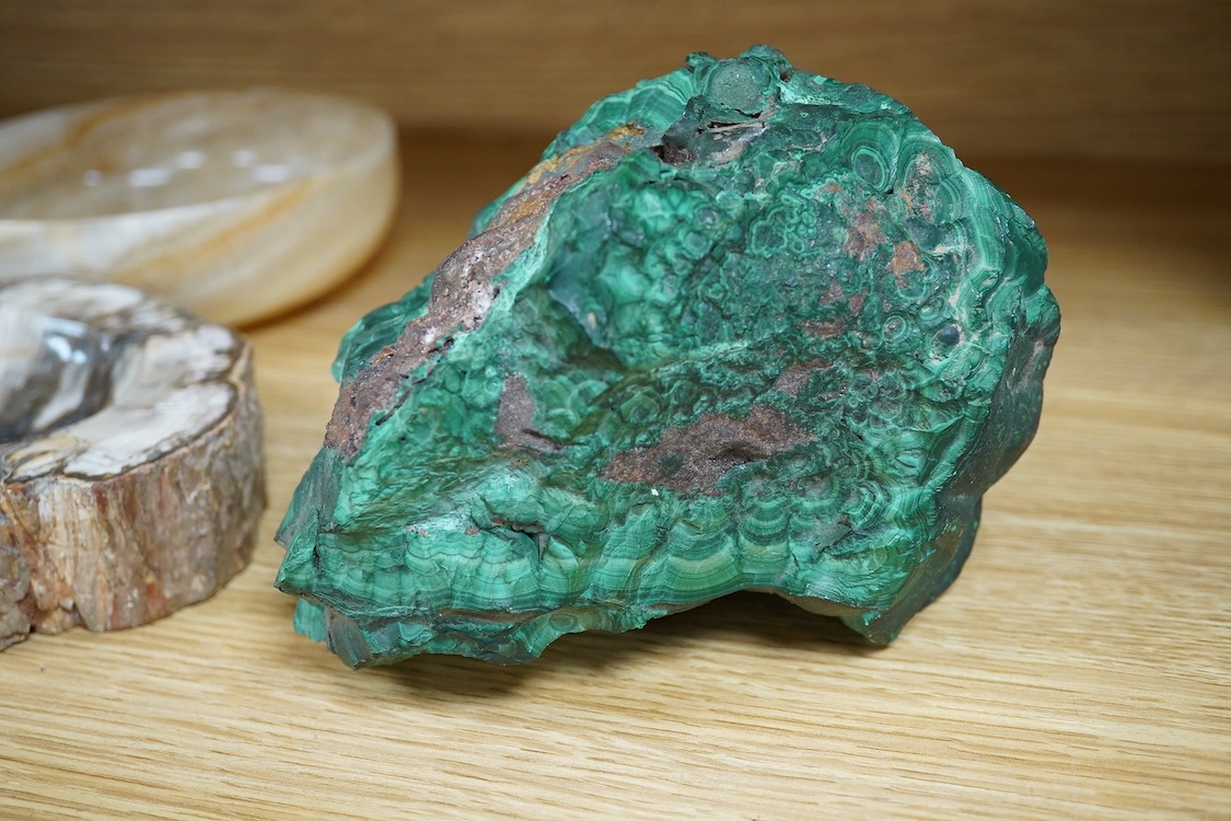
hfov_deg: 43.6
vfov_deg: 29.9
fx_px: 1539
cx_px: 616
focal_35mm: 45
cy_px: 410
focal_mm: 30
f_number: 7.1
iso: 2500
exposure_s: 1/160
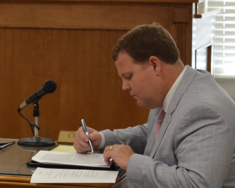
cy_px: 44
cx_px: -67
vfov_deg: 8.3
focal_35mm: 186
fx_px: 1294
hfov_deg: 10.2
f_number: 5.6
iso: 2500
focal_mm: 50
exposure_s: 1/200
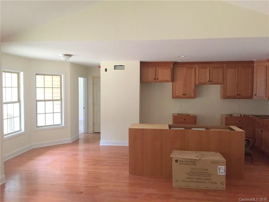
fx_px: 225
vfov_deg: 48.2
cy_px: 101
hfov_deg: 61.7
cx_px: 134
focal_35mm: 29
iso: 250
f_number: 2.2
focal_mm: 4.15
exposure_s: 1/30
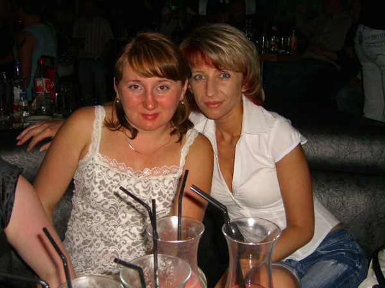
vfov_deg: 37.7
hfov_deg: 49.0
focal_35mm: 38
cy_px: 144
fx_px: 423
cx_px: 192
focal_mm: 7.9
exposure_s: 1/60
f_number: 2.8
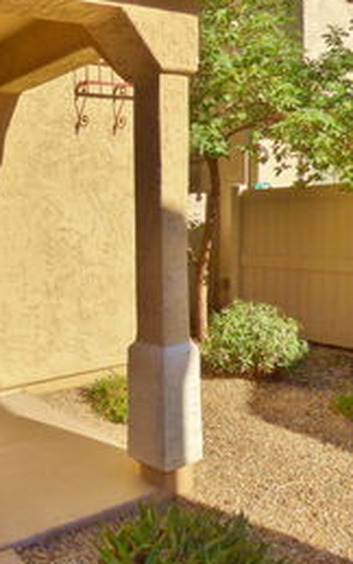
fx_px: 538
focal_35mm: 35
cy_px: 266
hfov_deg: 32.3
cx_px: -29
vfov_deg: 55.3
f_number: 3.5
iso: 100
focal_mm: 3.58
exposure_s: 1/1600
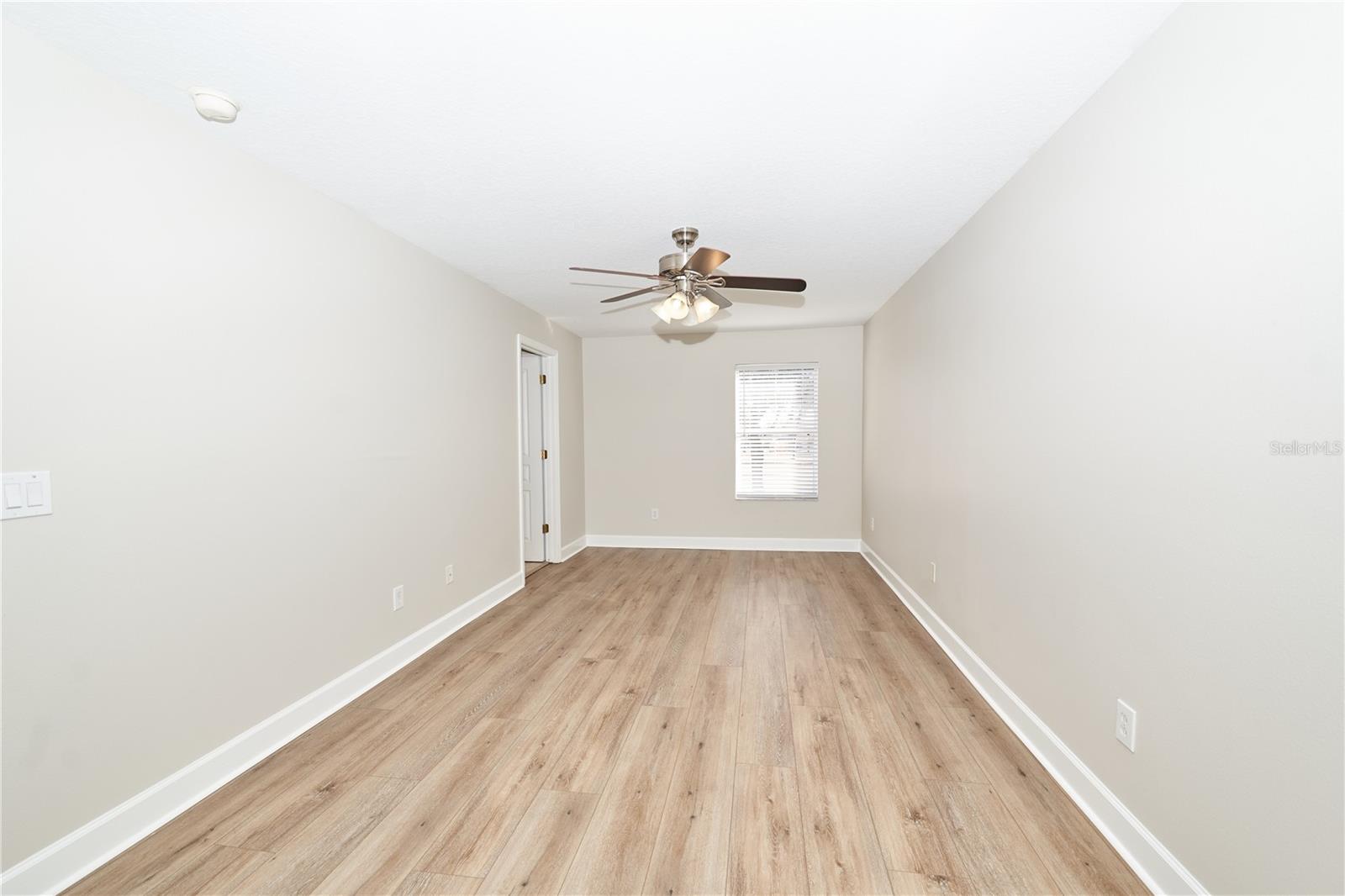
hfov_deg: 104.3
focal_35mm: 14
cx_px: 672
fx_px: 523
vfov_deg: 81.2
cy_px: 448
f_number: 5
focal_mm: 14
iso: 400
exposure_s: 1/200
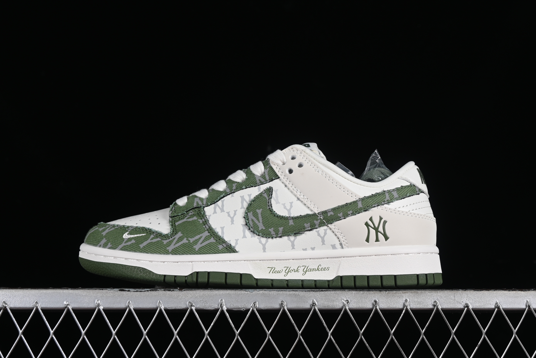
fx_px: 1117
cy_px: 179
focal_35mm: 75
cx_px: 268
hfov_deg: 27.0
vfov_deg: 18.2
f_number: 8
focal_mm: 50
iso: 160
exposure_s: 1/80
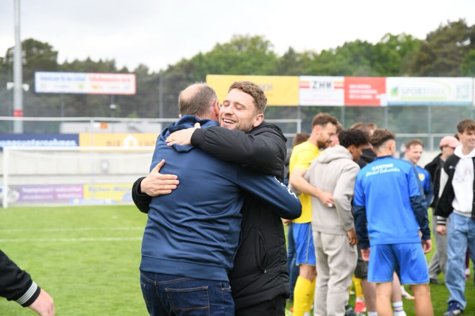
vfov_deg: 19.4
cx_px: 238
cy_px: 158
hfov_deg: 28.9
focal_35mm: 70
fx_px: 923
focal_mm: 70
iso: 1250
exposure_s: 1/1600
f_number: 4
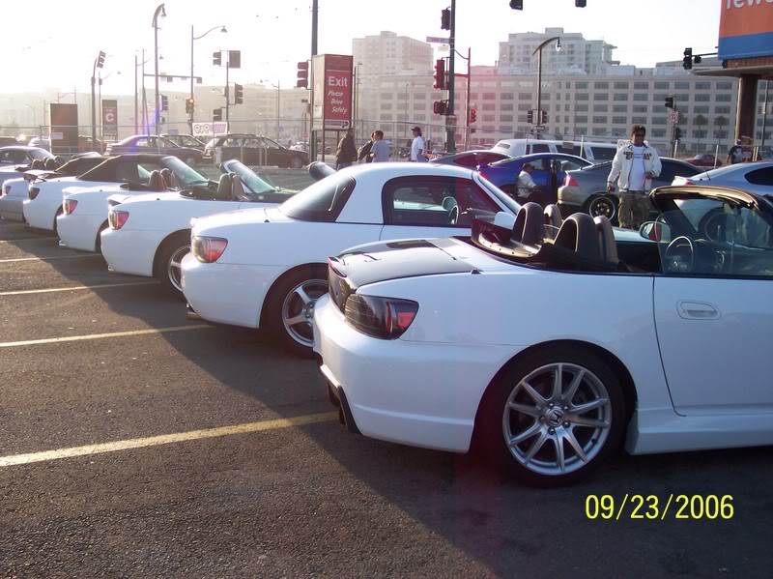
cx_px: 386
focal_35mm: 38
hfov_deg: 49.0
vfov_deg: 37.7
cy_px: 290
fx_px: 848
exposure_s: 1/700
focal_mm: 8
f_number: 2.8
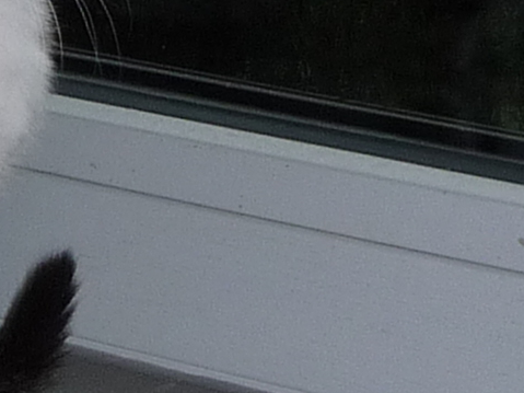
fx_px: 3496
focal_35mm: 231
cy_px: 163
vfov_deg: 6.4
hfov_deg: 8.5
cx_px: -129
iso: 100
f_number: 3.5
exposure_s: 1/30
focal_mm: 5.3
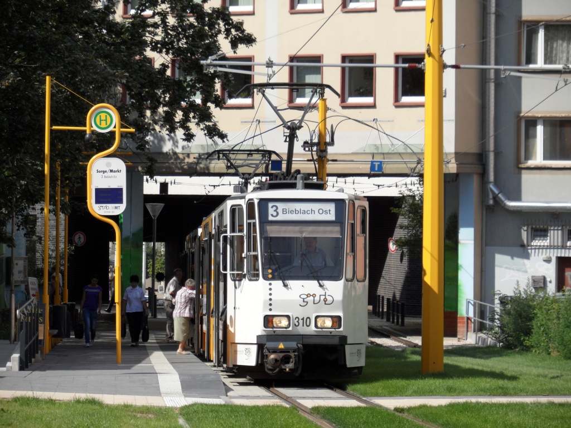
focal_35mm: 180
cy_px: 214
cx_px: 286
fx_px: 2969
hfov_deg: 11.0
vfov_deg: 8.2
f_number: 4.4
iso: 80
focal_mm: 29.7
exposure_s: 1/500
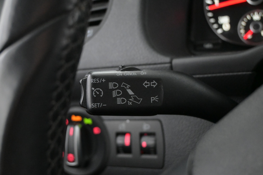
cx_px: 132
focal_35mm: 42
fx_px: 307
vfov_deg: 31.9
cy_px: 88
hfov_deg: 46.4
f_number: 4.5
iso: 7200
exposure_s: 1/50
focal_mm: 28
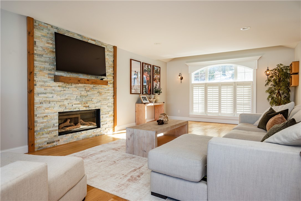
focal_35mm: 22
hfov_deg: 78.6
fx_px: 184
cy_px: 100
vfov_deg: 57.2
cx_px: 150
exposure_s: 1/30
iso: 100
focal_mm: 22
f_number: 6.3
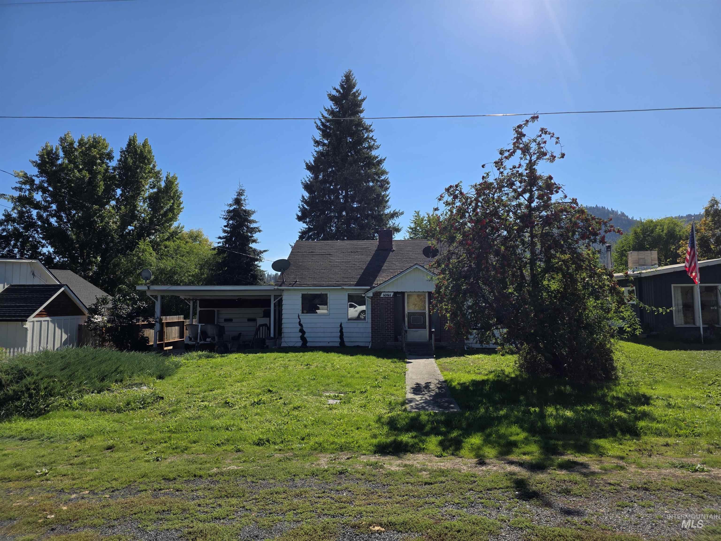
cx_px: 360
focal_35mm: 23
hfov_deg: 73.9
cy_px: 270
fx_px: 479
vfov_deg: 58.9
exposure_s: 1/5608
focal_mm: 6.3
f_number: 1.7
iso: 80
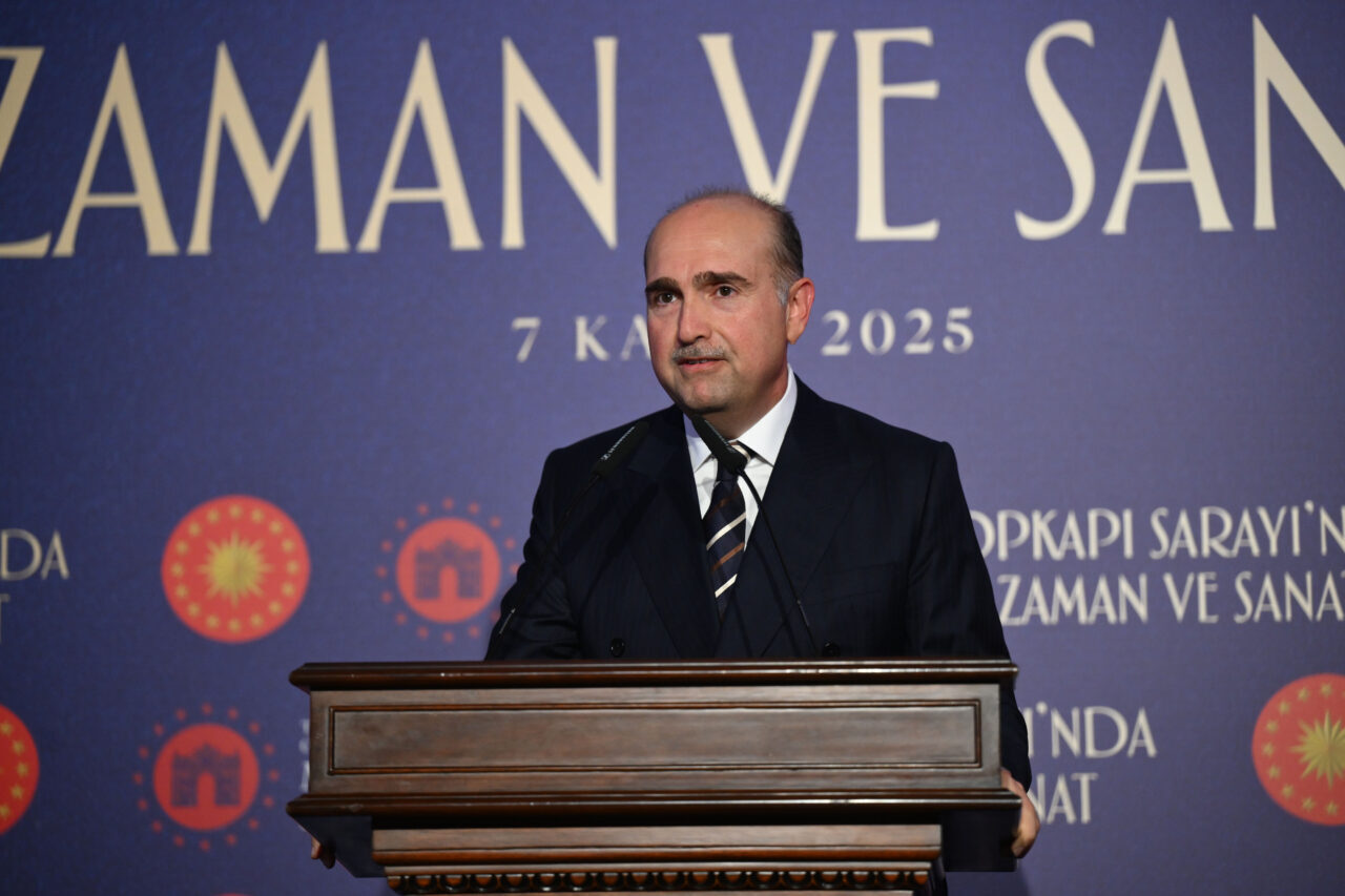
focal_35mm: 120
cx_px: 672
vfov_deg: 11.4
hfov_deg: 17.1
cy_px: 448
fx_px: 4482
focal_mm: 120
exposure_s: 1/250
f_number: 2.8
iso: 2000
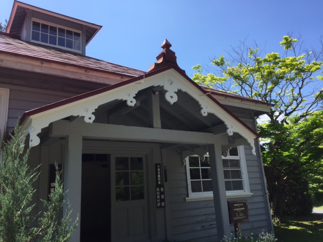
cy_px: 121
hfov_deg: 61.7
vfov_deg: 48.2
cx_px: 162
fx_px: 271
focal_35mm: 29
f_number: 2.2
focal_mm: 4.15
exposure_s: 1/1099
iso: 32
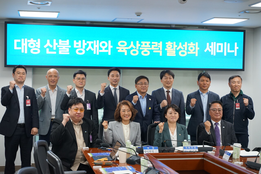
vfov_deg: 22.3
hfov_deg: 32.9
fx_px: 442
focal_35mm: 61
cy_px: 87
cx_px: 130
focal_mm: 61
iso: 1250
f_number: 4
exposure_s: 1/160
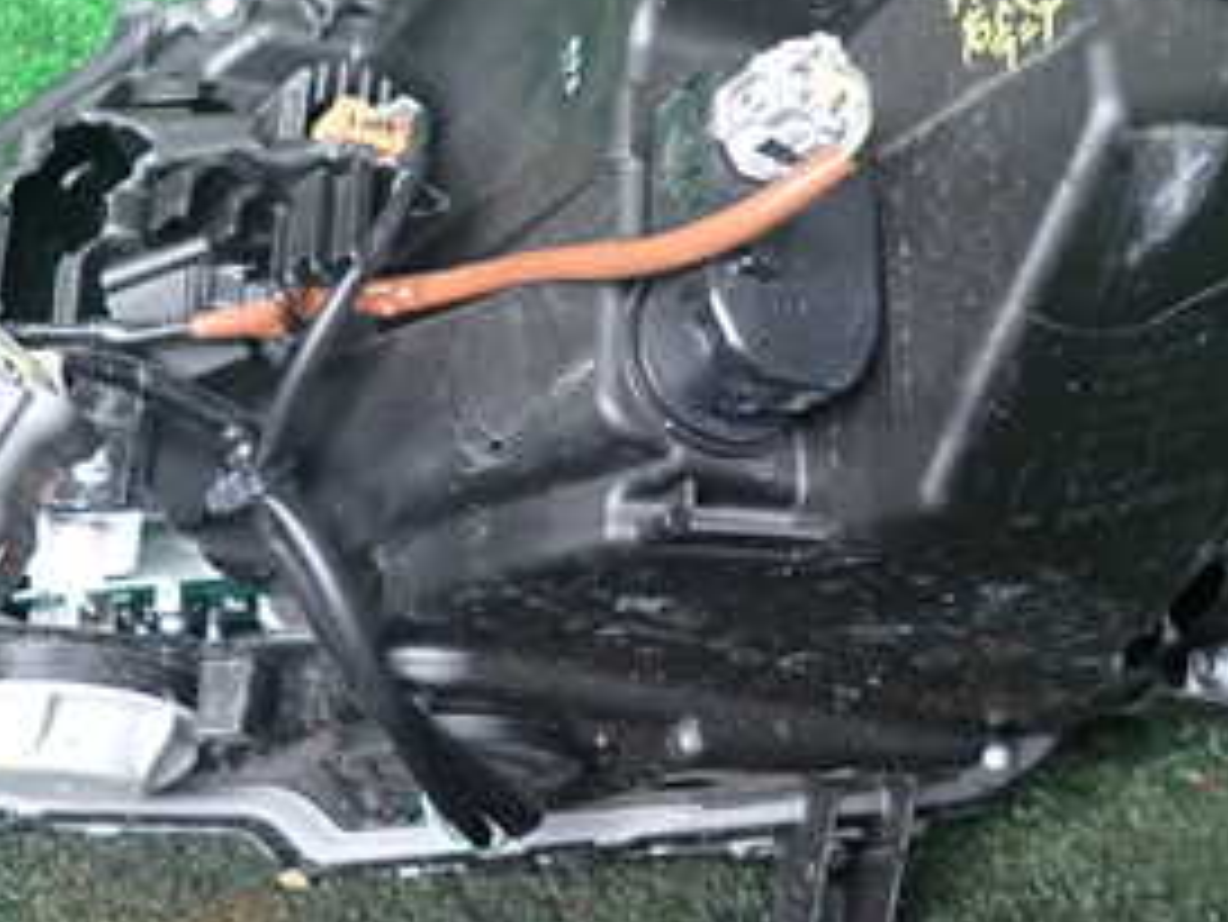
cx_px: 648
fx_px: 1952
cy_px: 76
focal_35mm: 55
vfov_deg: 25.7
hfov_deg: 34.9
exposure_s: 1/30
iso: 320
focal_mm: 4.5
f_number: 2
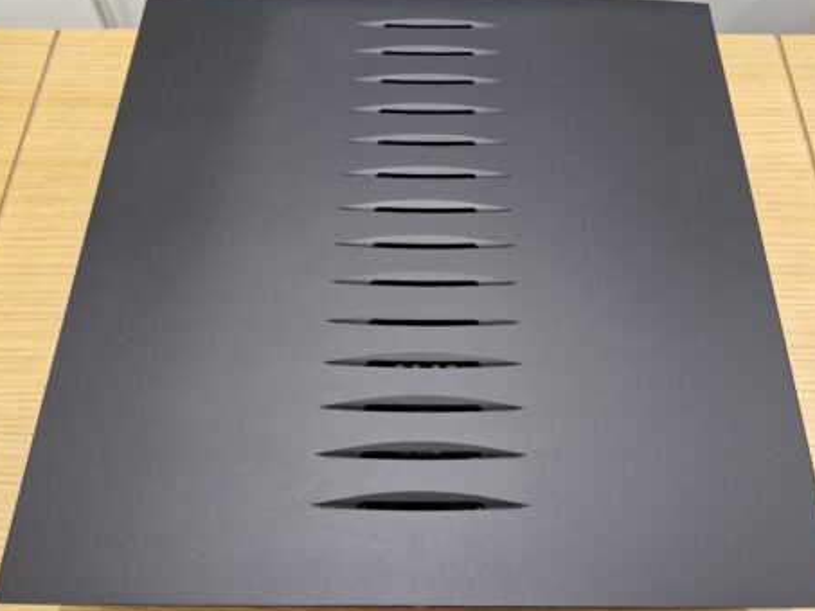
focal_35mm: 26
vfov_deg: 53.0
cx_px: 435
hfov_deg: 67.2
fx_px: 612
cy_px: 332
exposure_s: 1/100
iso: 64
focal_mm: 5.54
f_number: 1.8
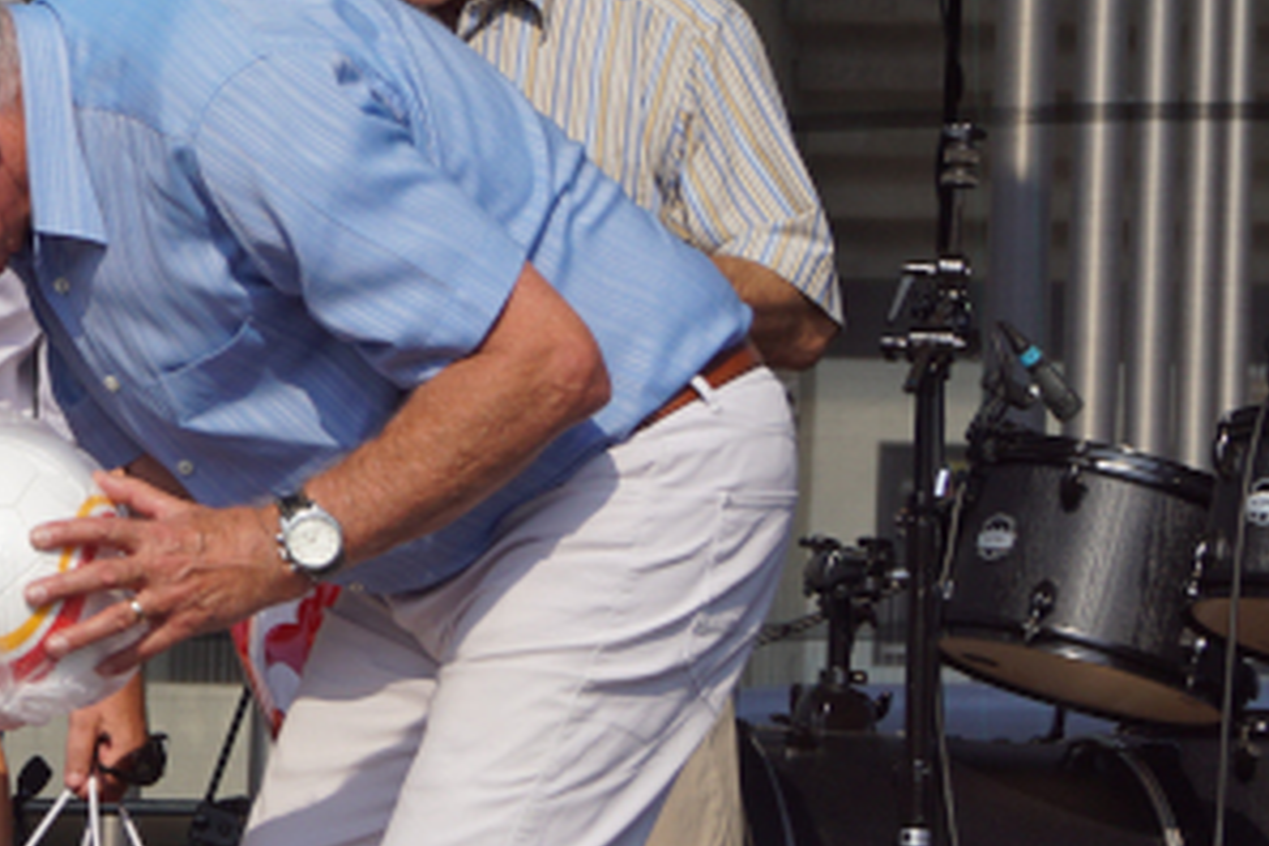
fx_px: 7120
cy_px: 566
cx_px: -761
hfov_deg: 9.8
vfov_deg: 6.8
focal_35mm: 202
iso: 100
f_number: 8
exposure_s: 1/400
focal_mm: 40
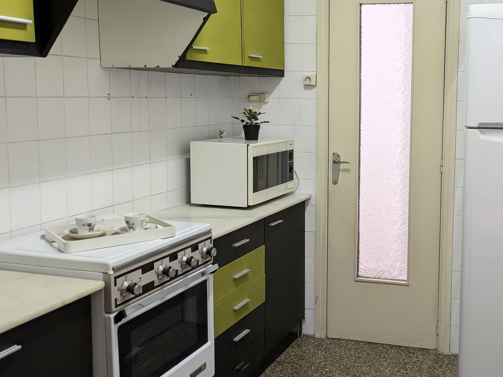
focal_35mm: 39
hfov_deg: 46.3
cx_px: 371
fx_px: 567
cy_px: 156
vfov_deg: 36.7
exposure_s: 1/25
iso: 152
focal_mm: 5.43
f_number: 1.89
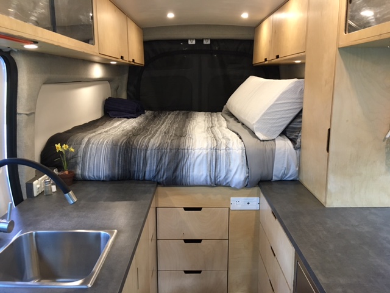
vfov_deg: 48.2
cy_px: 146
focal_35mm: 29
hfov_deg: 61.7
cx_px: 195
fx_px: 327
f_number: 2.2
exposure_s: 1/30
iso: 160
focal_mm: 4.15
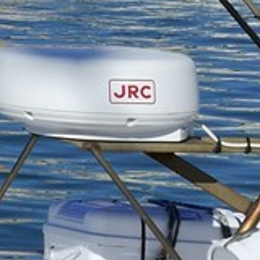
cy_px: -174
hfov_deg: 5.4
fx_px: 2303
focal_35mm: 271
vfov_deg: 6.4
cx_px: -915
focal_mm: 32
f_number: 16
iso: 200
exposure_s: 1/200
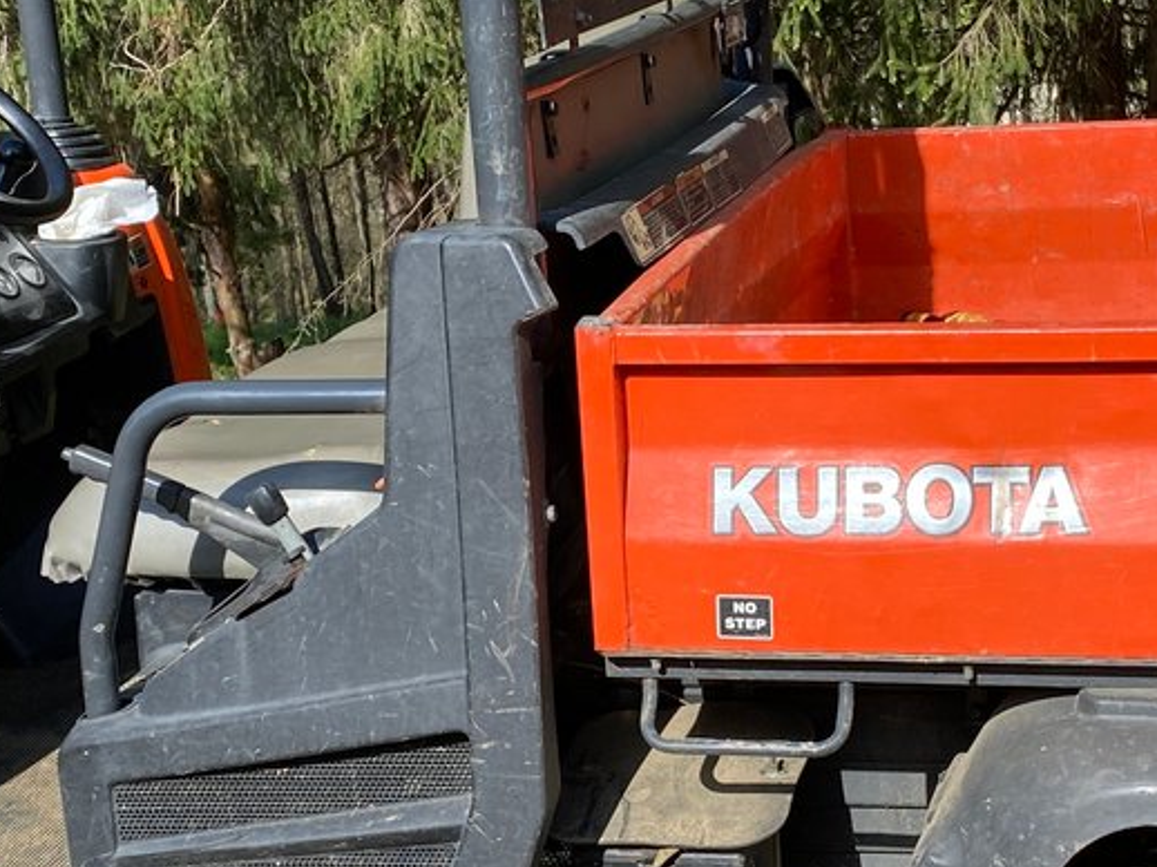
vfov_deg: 19.4
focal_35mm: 76
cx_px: 729
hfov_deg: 25.6
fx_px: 2539
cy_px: 479
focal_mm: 4.25
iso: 32
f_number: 1.8
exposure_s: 1/1543
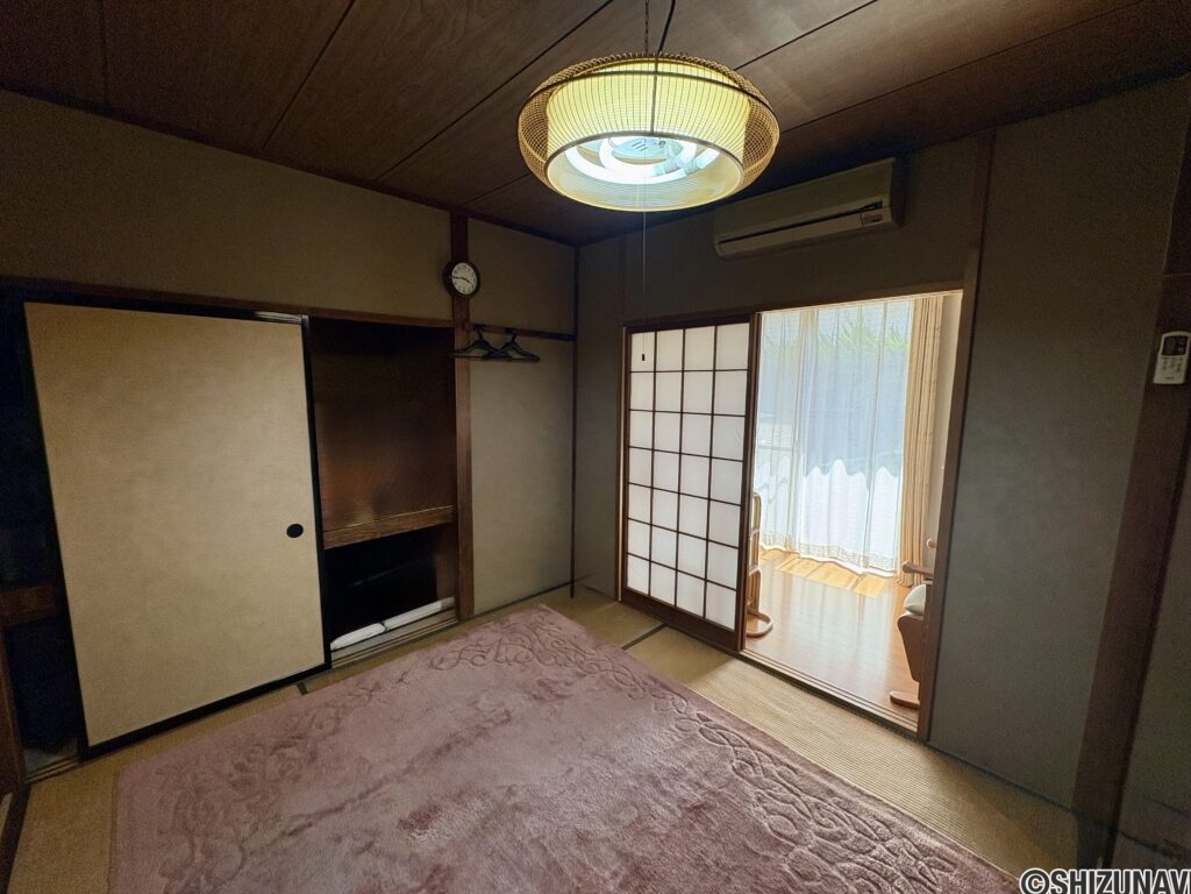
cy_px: 447
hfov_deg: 102.1
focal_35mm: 14
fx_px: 482
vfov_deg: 85.7
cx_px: 596
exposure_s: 1/120
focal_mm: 2.22
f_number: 2.2
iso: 200
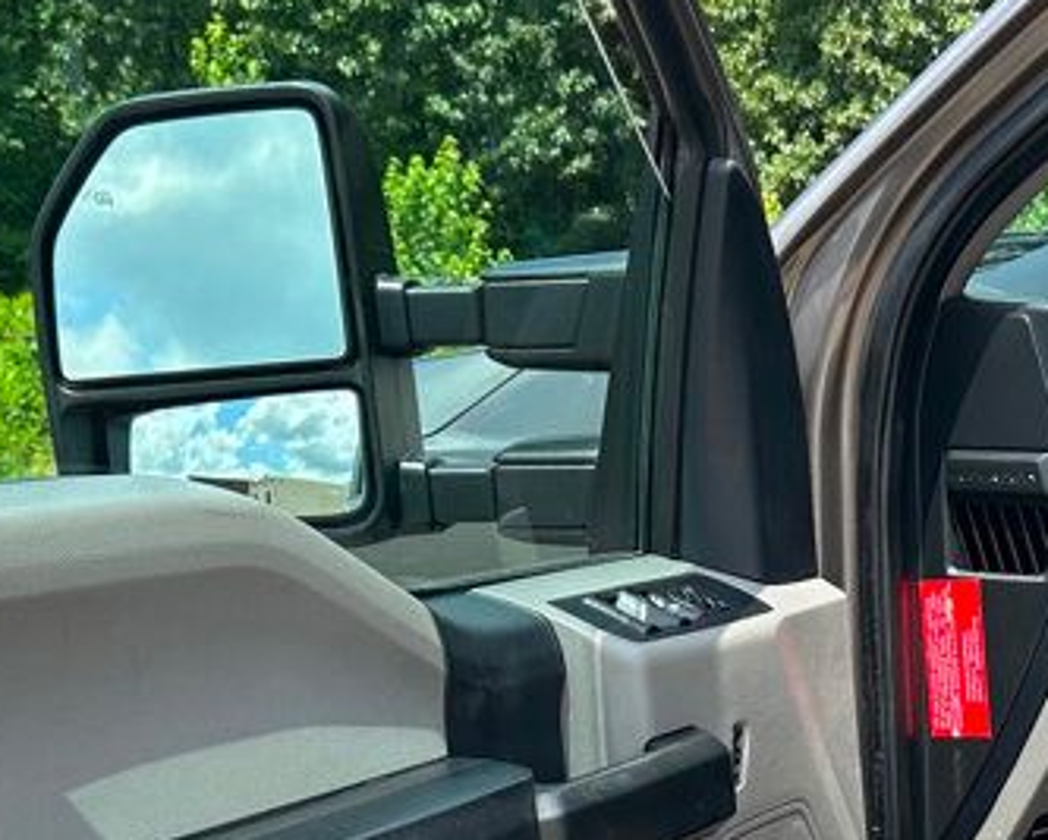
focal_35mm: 78
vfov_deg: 18.1
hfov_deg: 24.2
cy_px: 1148
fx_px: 2421
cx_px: 758
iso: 50
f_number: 1.5
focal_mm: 5.7
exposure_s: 1/1266
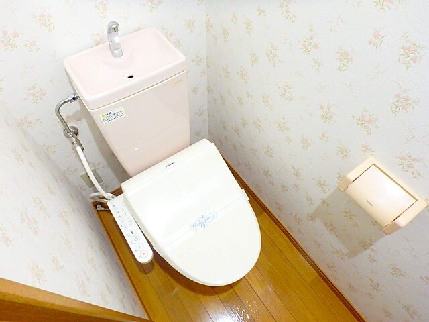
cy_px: 161
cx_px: 214
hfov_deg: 79.0
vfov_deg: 63.4
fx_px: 260
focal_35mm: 21
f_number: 3.5
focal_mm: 3.7
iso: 640
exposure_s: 1/30
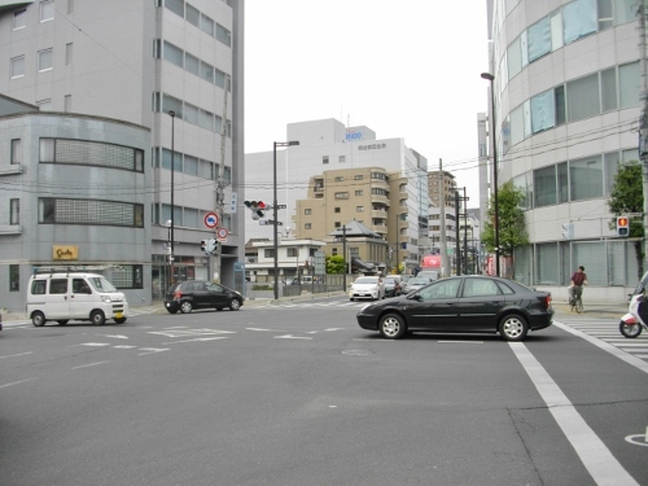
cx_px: 324
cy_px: 243
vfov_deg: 44.2
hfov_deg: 56.8
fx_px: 599
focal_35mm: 32
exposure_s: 1/800
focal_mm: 5.7
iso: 100
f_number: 2.9
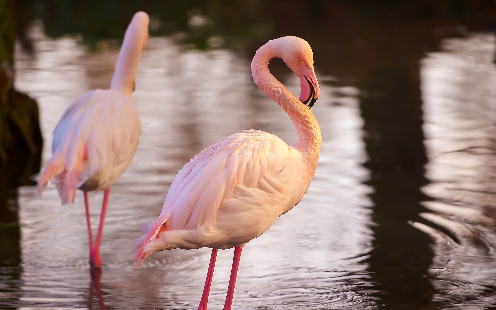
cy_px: 163
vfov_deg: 6.3
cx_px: 271
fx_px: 2825
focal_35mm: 209
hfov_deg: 10.0
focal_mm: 170
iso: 200
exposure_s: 1/320
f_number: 2.8
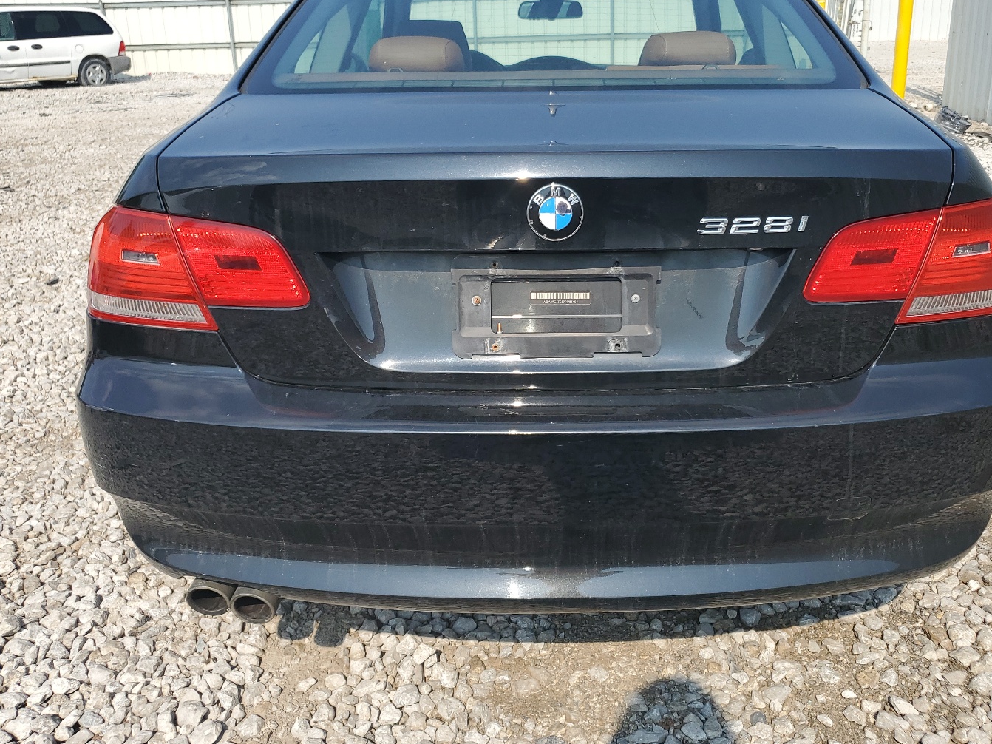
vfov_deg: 45.3
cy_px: 309
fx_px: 888
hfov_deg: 58.1
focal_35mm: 31
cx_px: 567
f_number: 1.5
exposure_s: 1/3333
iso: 50
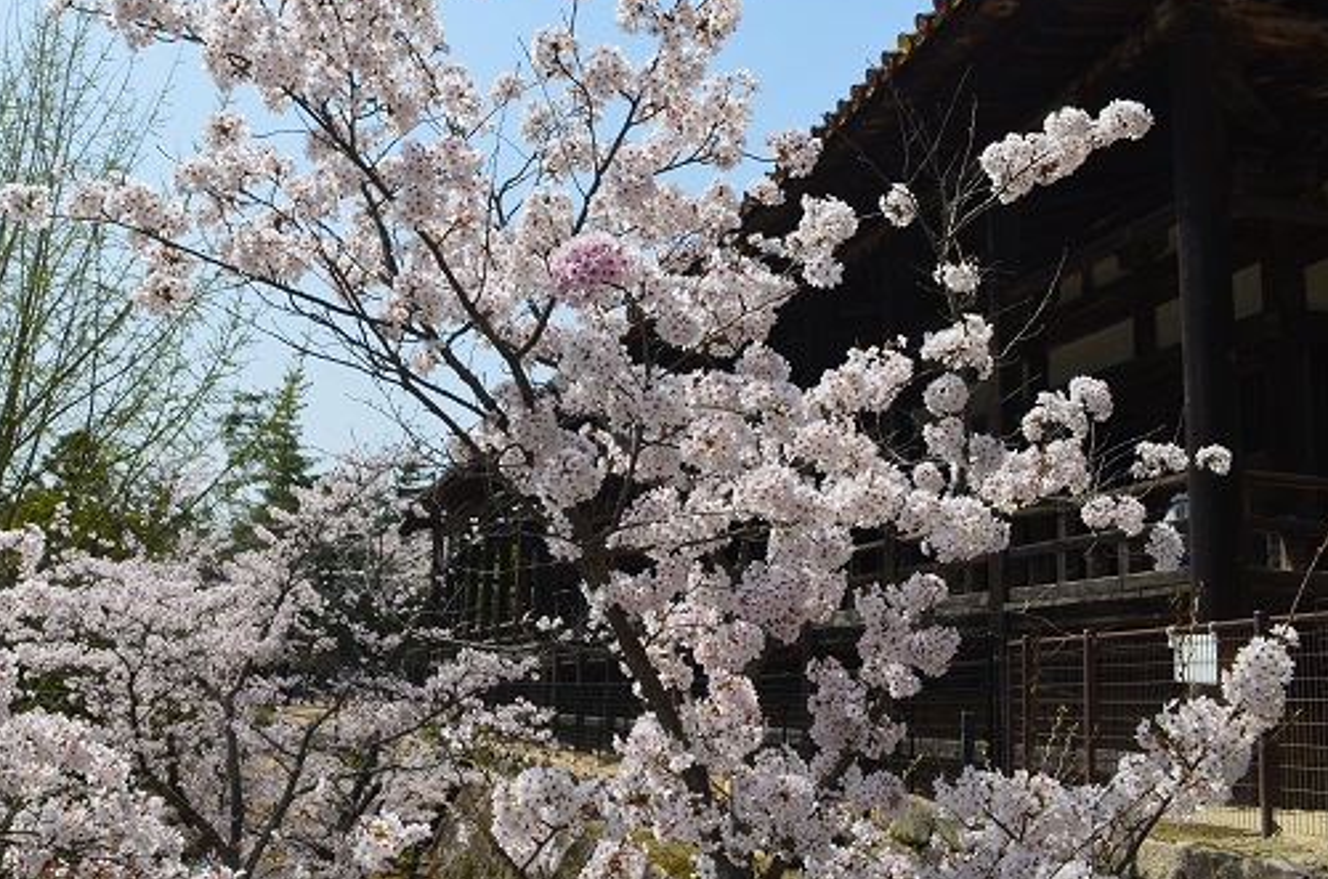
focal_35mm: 40
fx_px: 1472
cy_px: 398
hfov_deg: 47.5
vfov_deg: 33.2
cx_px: 409
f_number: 11
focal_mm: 18
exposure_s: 1/160
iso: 100
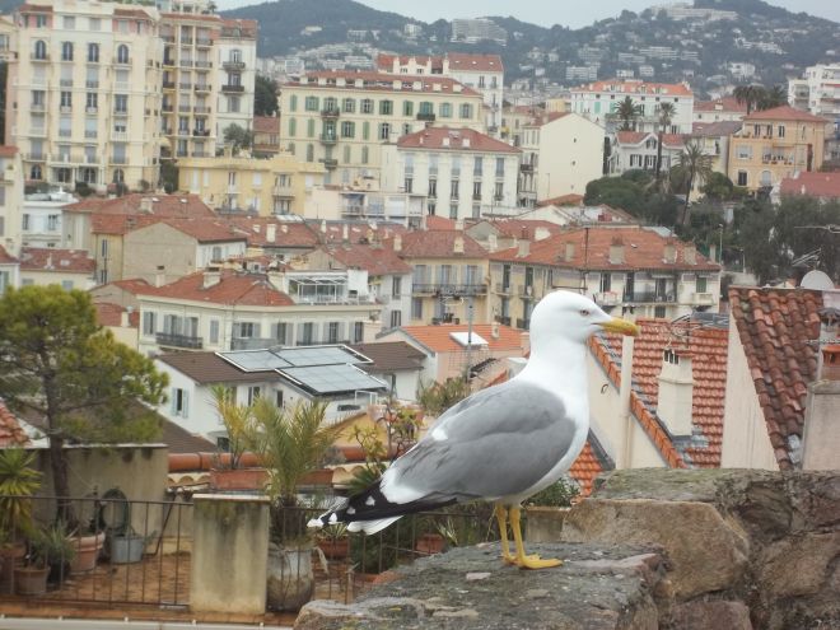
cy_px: 315
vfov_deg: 13.7
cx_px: 420
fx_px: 2621
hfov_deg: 18.2
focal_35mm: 108
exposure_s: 1/100
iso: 64
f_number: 5.6
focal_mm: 19.5
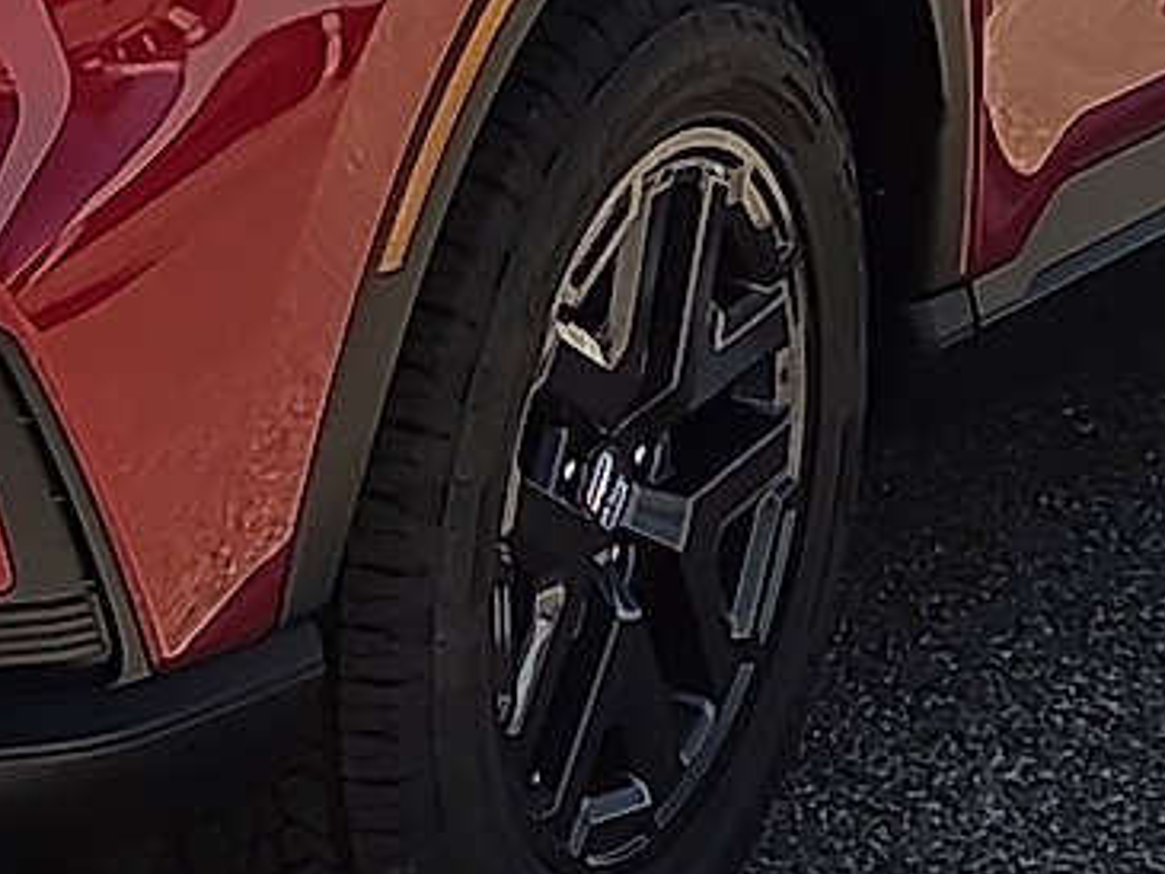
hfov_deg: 10.6
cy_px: -418
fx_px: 6195
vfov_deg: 7.9
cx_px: -214
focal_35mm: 184
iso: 25
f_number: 1.8
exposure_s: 1/1250
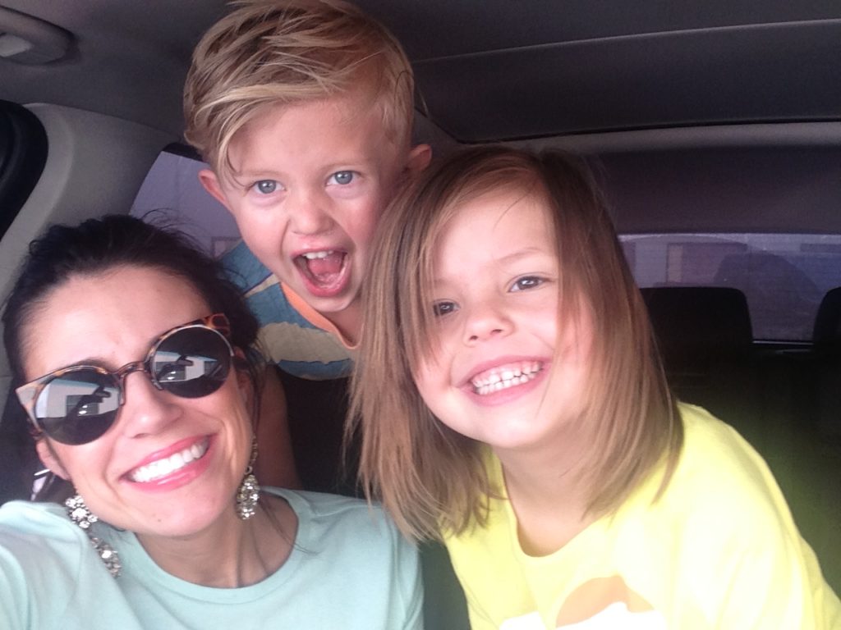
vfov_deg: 40.7
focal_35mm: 35
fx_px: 850
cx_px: 420
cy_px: 315
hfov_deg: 52.6
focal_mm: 2.18
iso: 32
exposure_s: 1/60
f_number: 2.4
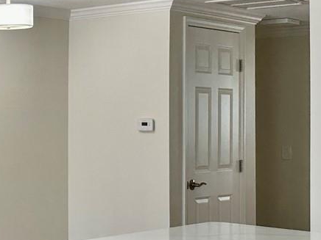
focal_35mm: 88
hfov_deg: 19.8
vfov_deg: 16.8
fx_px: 816
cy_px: 104
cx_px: -137
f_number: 1.78
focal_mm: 6.86
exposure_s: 1/218
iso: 64
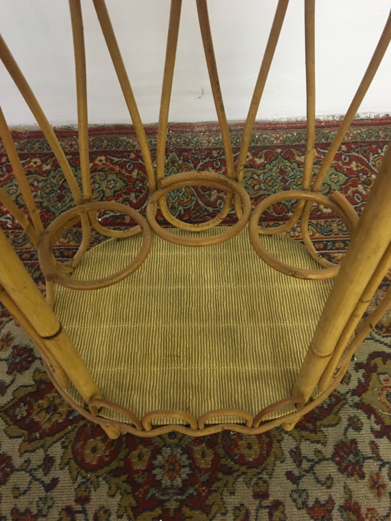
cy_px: 260
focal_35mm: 29
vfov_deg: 61.7
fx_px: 437
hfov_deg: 48.2
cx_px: 196
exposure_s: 1/25
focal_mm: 4.15
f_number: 2.2
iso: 200
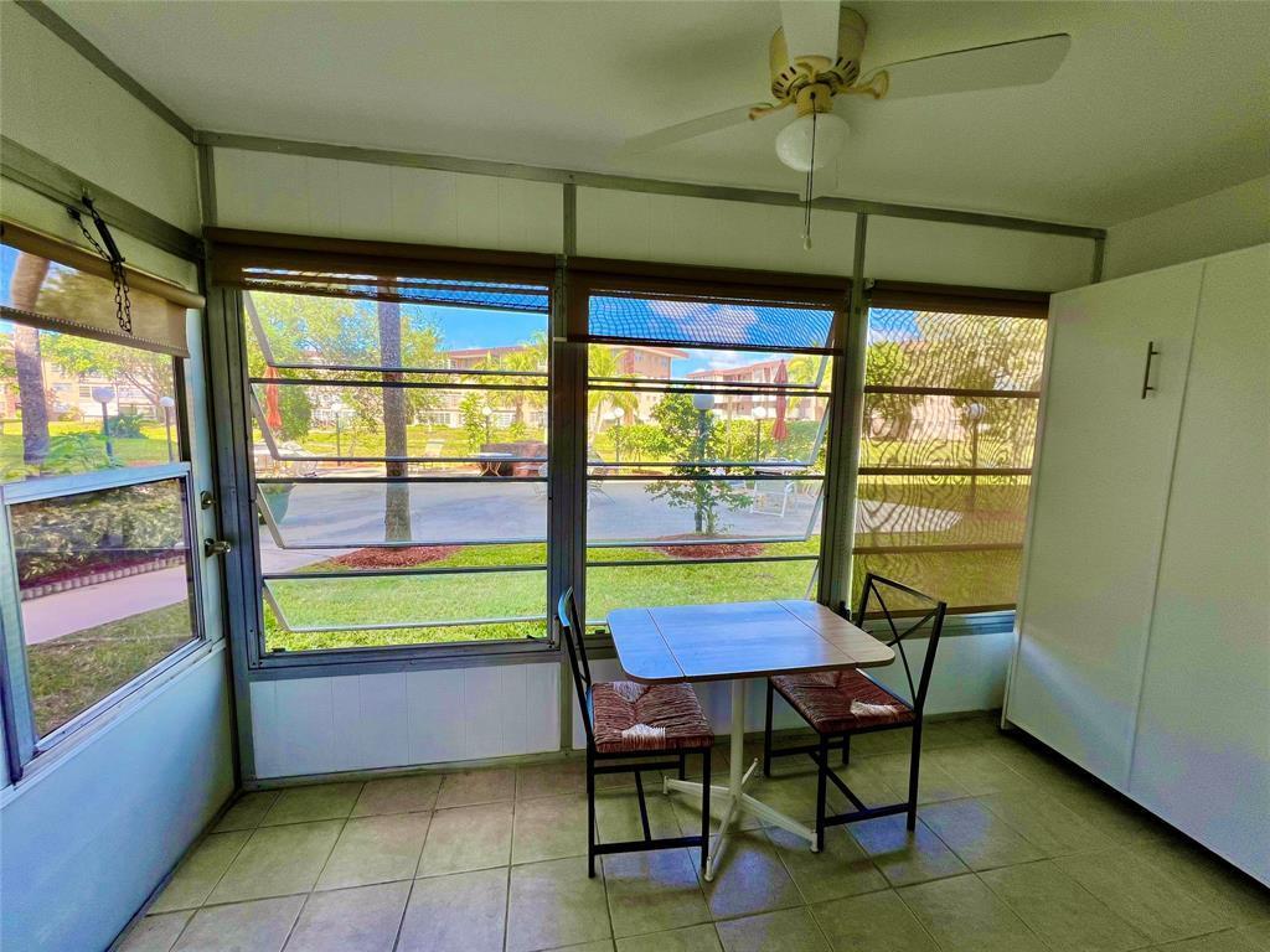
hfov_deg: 106.2
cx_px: 635
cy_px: 476
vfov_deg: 89.9
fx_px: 477
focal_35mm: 13
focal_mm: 1.57
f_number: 1.8
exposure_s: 1/245
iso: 32
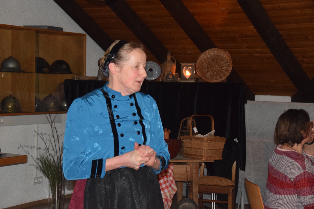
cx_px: 157
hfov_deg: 27.0
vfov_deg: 18.2
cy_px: 104
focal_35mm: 75
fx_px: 654
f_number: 5
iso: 3200
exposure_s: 1/60
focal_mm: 50
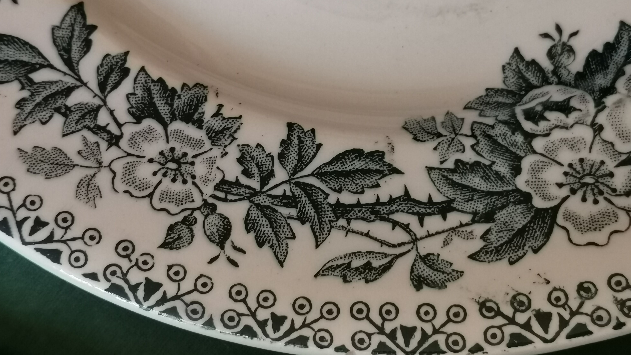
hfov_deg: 33.8
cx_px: 314
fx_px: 1037
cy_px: 157
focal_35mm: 62
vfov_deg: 19.4
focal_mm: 4.75
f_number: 1.8
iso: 320
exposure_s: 1/100
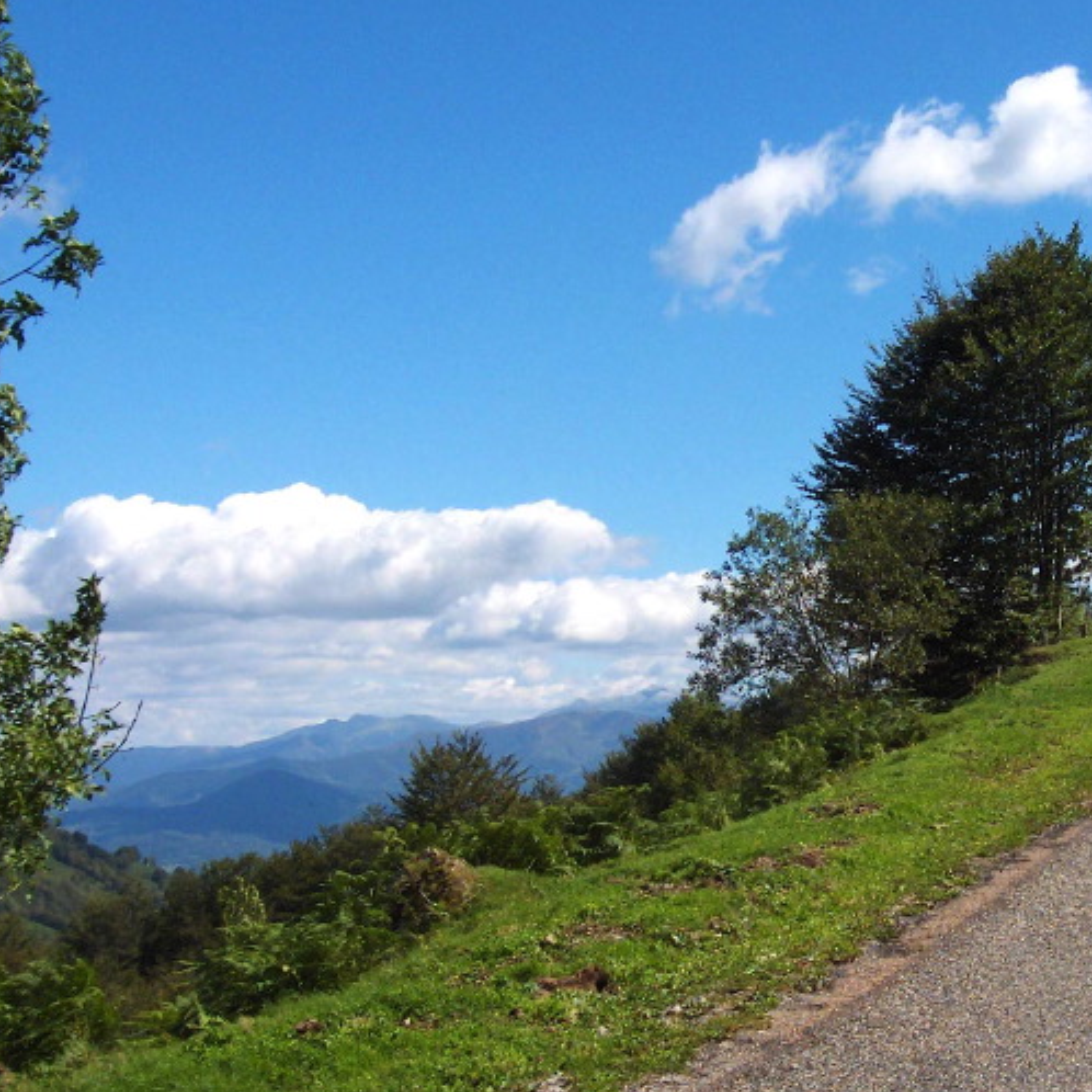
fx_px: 2463
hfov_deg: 24.3
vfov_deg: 24.9
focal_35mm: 69
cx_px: 968
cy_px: 697
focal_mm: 8
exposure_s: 1/901
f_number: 4.8
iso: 100
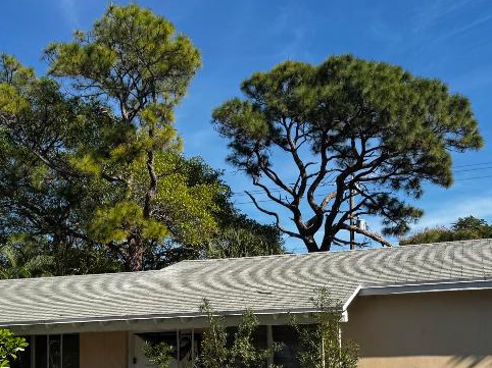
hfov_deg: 37.5
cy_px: 315
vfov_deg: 27.7
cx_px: 243
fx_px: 725
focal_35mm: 51
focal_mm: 6.76
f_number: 1.78
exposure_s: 1/3247
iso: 80
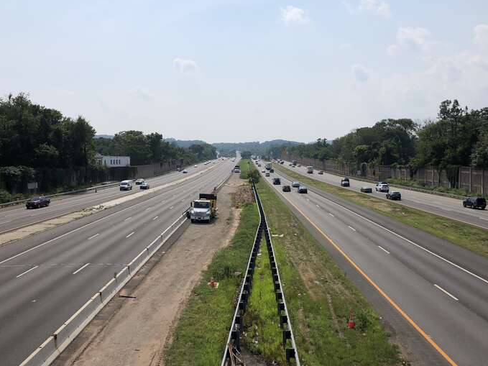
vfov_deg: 42.9
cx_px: 252
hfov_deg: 55.3
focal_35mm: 33
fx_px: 465
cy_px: 168
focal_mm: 4
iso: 25
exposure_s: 1/6098
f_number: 1.8
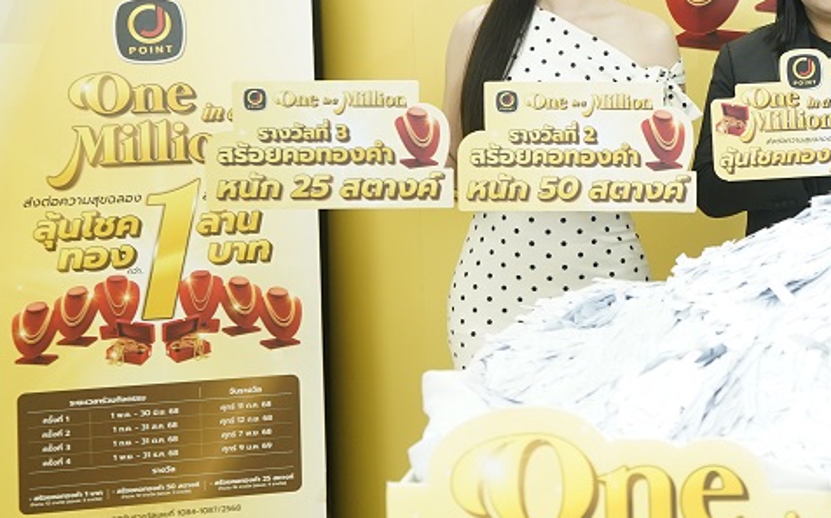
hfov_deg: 24.0
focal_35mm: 81
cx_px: 903
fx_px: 1834
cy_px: 72
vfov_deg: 15.9
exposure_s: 1/200
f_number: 4
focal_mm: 35
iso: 1600
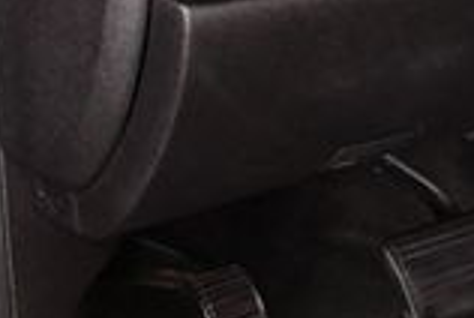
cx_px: 798
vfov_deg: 9.2
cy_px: -177
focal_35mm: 146
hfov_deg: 13.0
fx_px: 1926
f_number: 3.5
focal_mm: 18
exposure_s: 1/80
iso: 3200
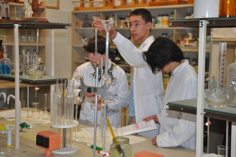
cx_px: 118
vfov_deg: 22.6
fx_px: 393
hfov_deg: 33.4
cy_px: 78
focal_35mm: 60
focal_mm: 40
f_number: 4.5
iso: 800
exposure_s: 1/60
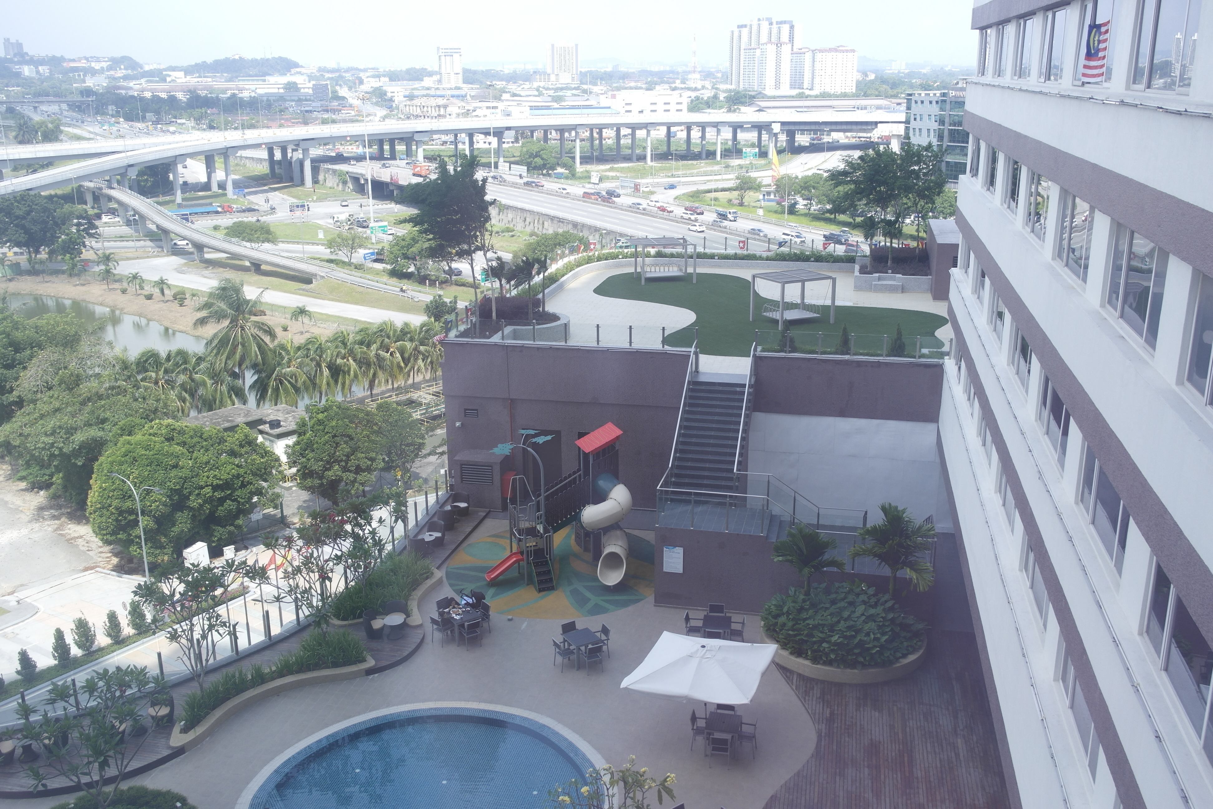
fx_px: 1112
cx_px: 606
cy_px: 404
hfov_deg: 57.2
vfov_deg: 40.0
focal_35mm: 33
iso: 100
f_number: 4.5
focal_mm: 22
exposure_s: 1/125
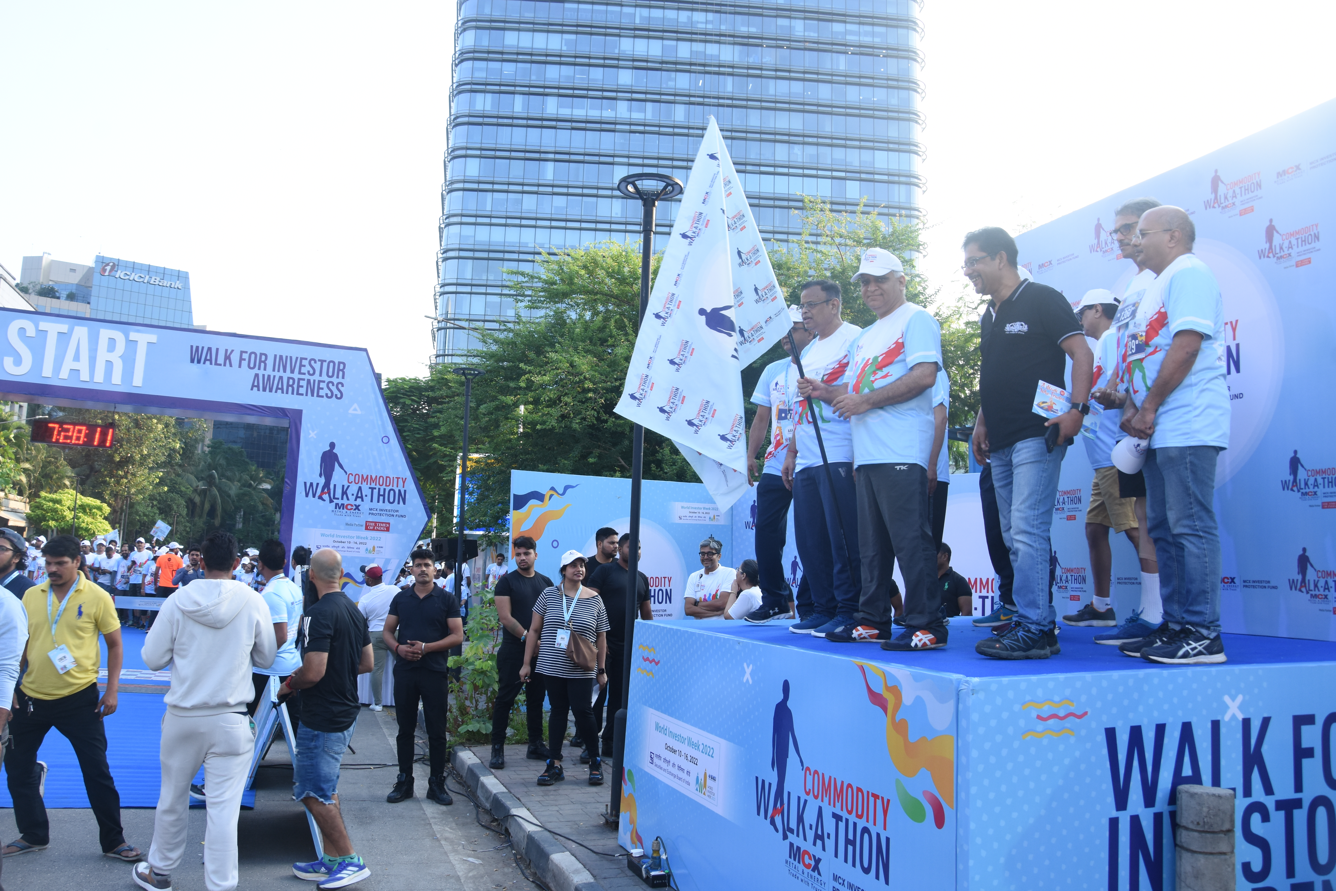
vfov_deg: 47.9
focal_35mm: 27
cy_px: 446
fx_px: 1002
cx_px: 668
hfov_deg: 67.4
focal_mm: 18
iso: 400
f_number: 7.1
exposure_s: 1/125
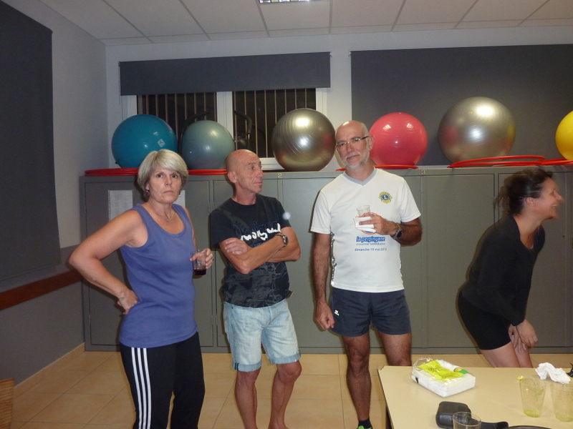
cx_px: 286
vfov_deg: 54.9
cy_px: 214
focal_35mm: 25
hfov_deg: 69.4
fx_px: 414
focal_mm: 4.1
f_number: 3.3
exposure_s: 1/30
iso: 200
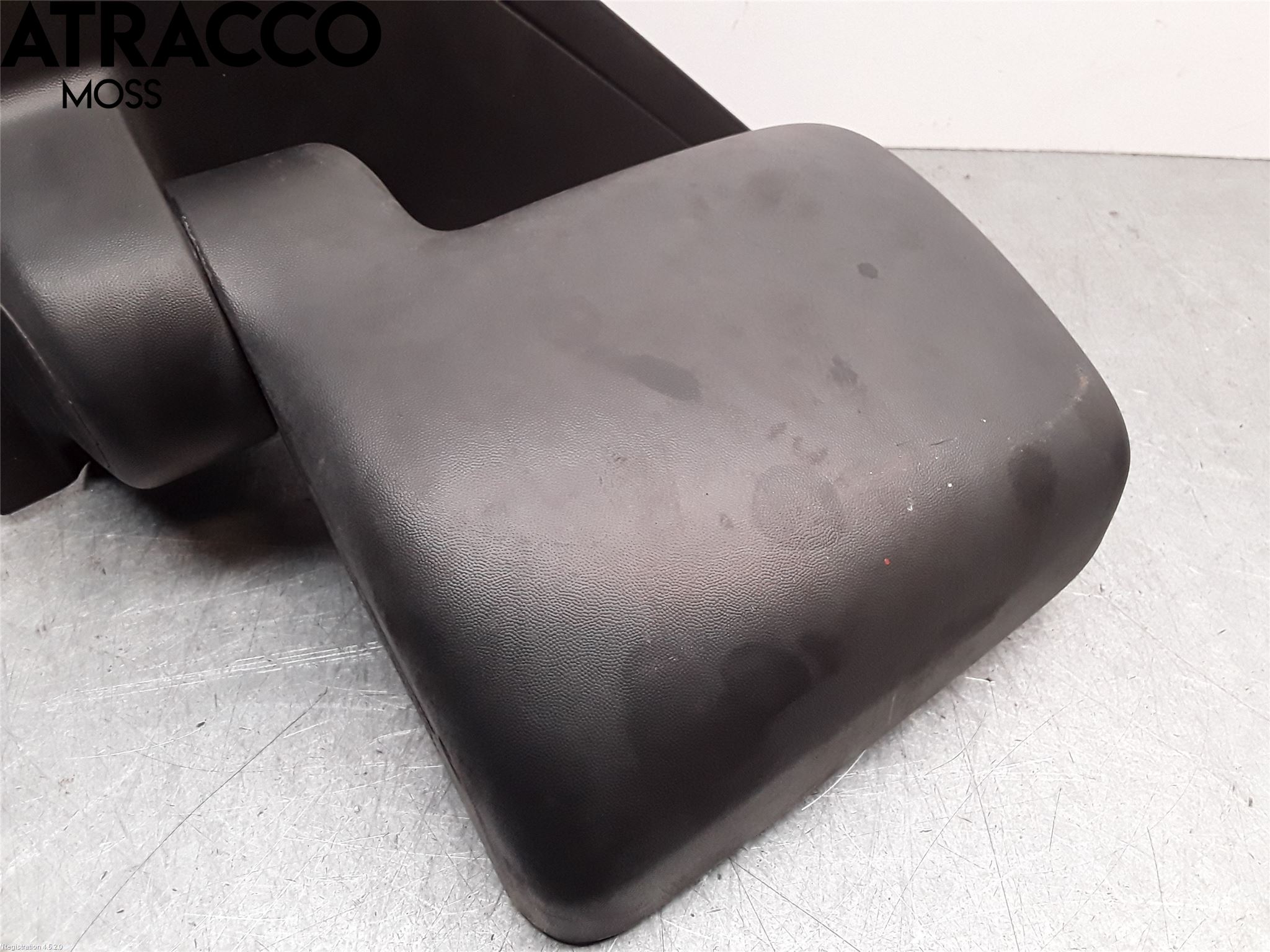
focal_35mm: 28
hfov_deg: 63.4
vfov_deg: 49.7
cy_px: 476
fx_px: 1027
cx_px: 635
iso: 100
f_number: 1.9
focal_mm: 2.91
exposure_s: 1/100
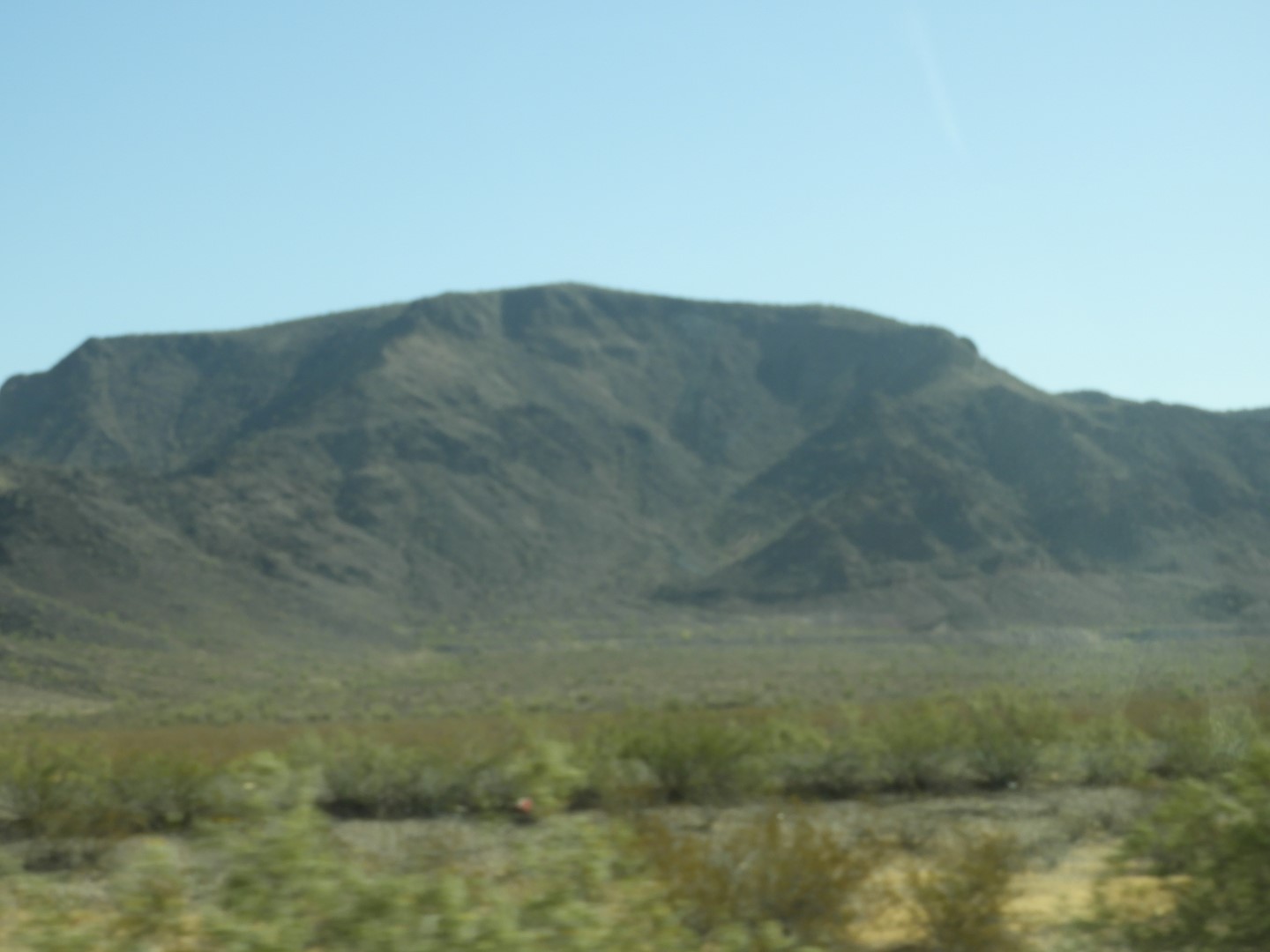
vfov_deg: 18.4
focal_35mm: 80
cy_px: 476
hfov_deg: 24.4
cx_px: 635
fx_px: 2935
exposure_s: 1/500
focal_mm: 14.3
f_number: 4.5
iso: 100
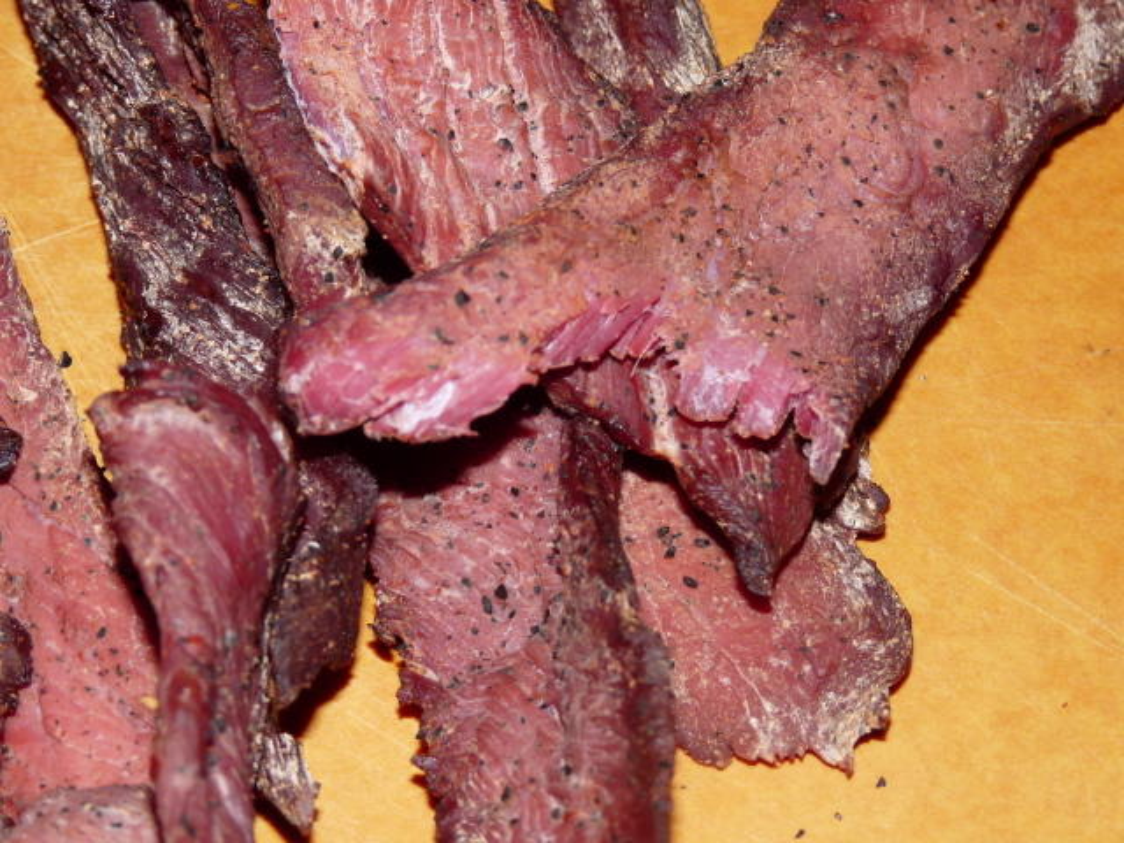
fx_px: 3409
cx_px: 562
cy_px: 422
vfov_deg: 14.1
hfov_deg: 18.7
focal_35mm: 105
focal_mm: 18.7
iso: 100
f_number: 3.6
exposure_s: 1/40
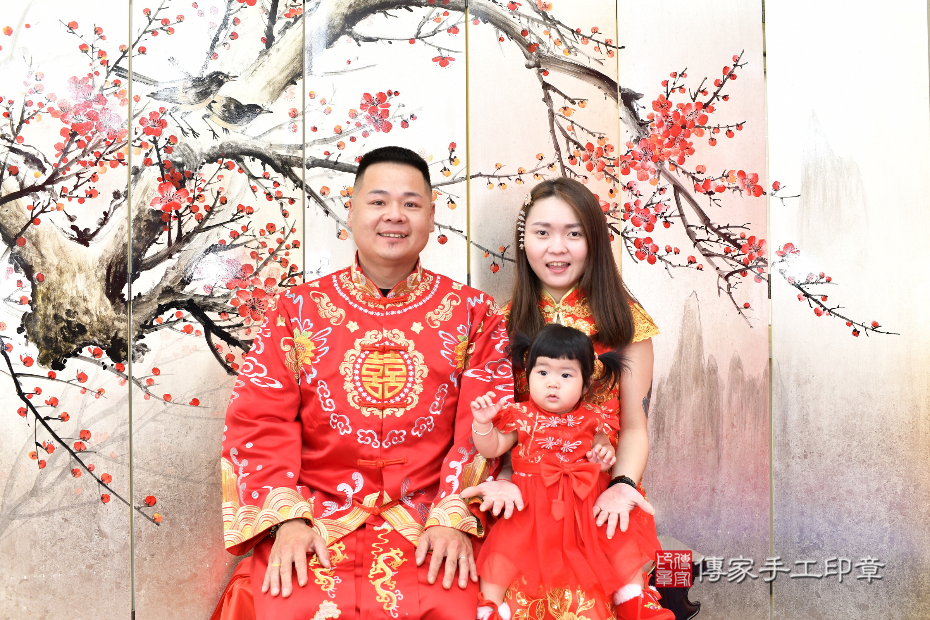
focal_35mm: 35
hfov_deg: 54.4
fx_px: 904
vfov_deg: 37.9
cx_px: 465
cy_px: 310
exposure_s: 1/160
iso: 800
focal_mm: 35
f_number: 4.5
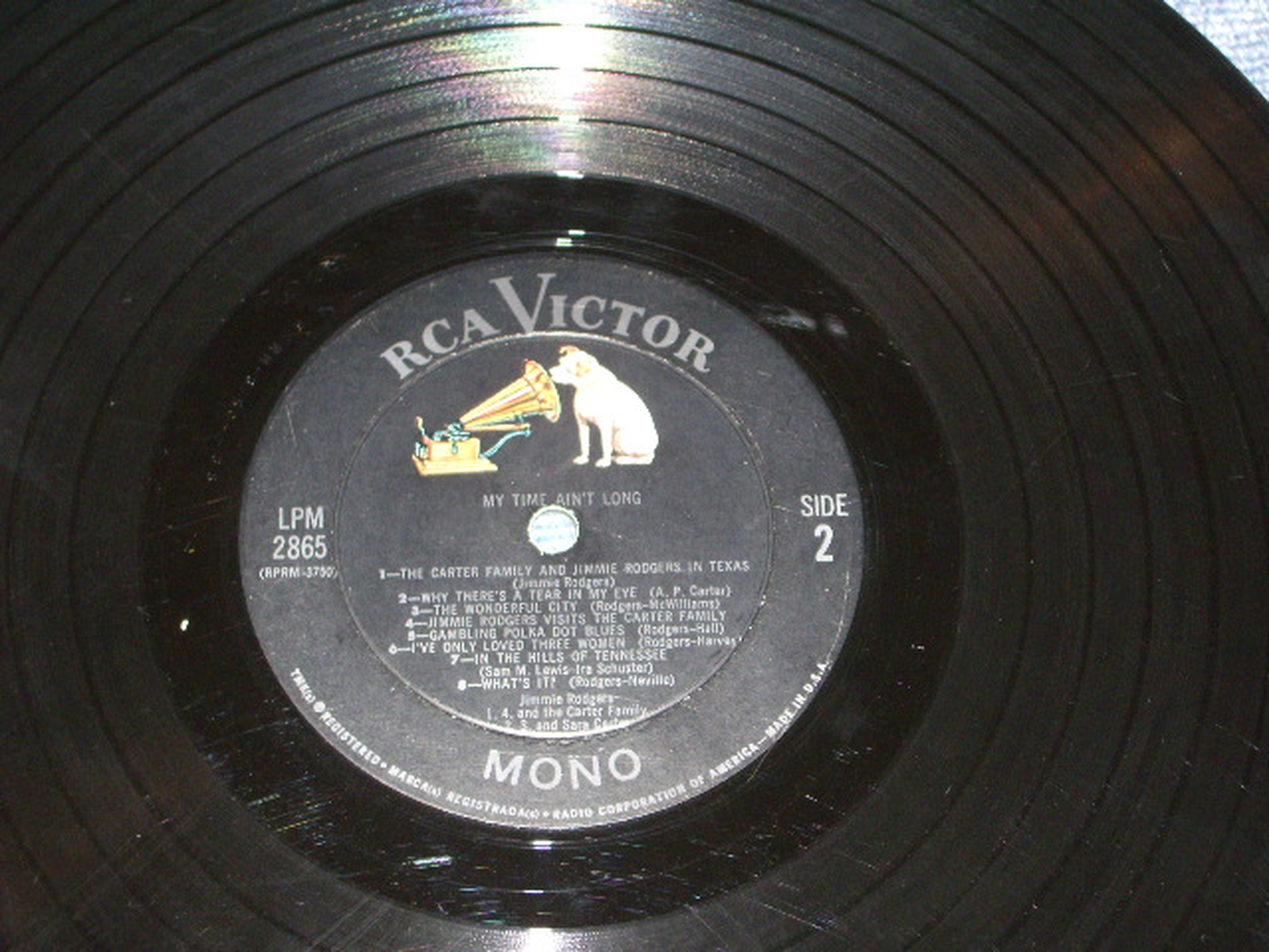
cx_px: 634
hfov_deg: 26.3
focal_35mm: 74
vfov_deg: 19.9
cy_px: 476
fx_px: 2713
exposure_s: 1/50
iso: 160
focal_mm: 12.2
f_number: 3.9
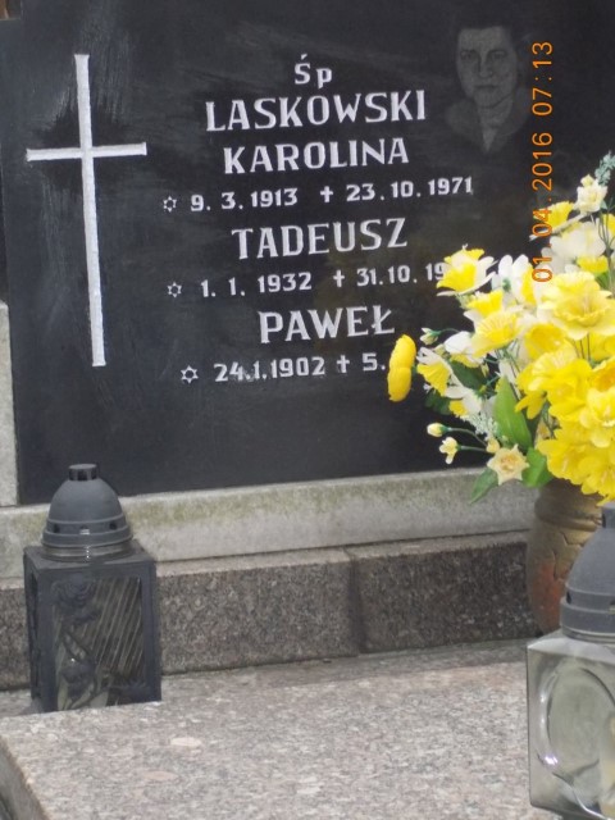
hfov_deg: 13.1
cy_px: 410
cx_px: 308
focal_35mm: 113
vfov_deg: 17.4
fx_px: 2677
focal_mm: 20.1
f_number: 6
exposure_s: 1/60
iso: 800
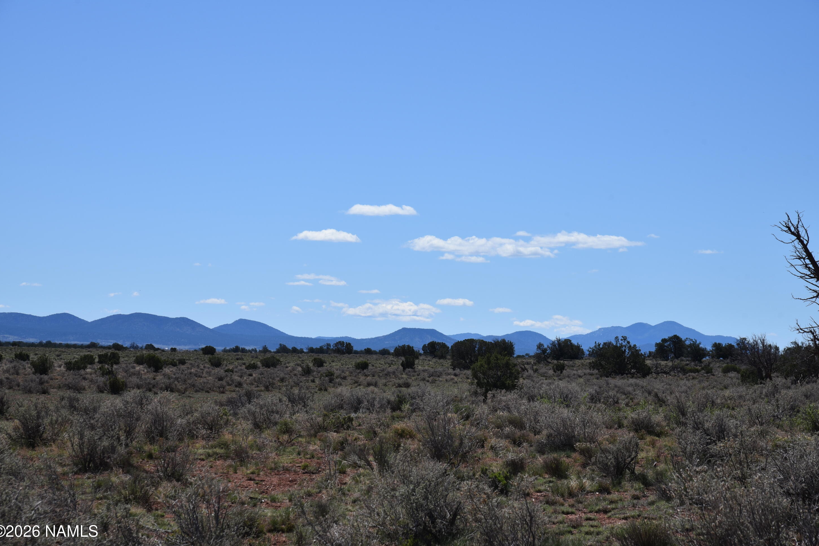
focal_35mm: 108
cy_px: 276
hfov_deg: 18.9
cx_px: 413
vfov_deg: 12.7
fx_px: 2457
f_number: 11
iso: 200
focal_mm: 105
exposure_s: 1/500
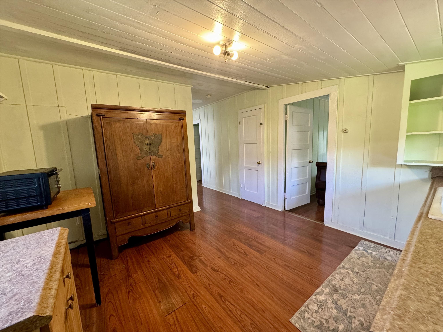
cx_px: 222
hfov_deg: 102.1
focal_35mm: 14
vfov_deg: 85.7
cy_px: 166
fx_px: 179
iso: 320
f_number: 2.2
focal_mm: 2.22
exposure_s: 1/60
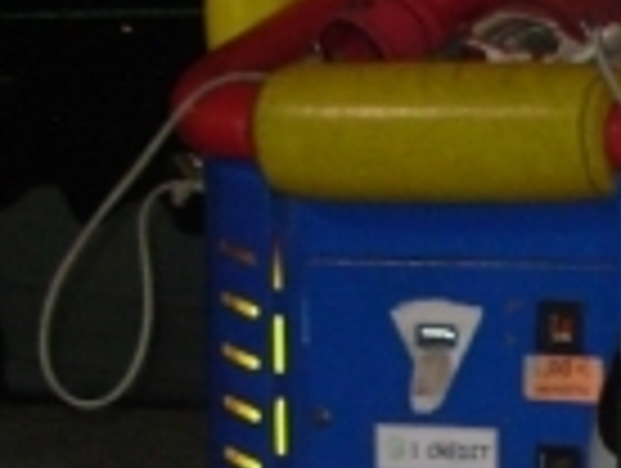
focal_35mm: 278
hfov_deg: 7.0
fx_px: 4996
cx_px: 936
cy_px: 423
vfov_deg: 5.4
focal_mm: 10.5
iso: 122
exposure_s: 1/102
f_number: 3.4
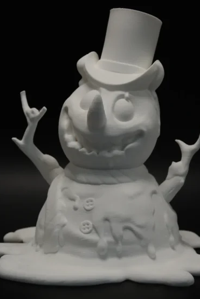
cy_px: 142
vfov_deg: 20.0
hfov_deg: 13.4
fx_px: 848
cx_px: 107
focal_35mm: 102
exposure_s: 1/125
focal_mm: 42
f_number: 5.6
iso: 400
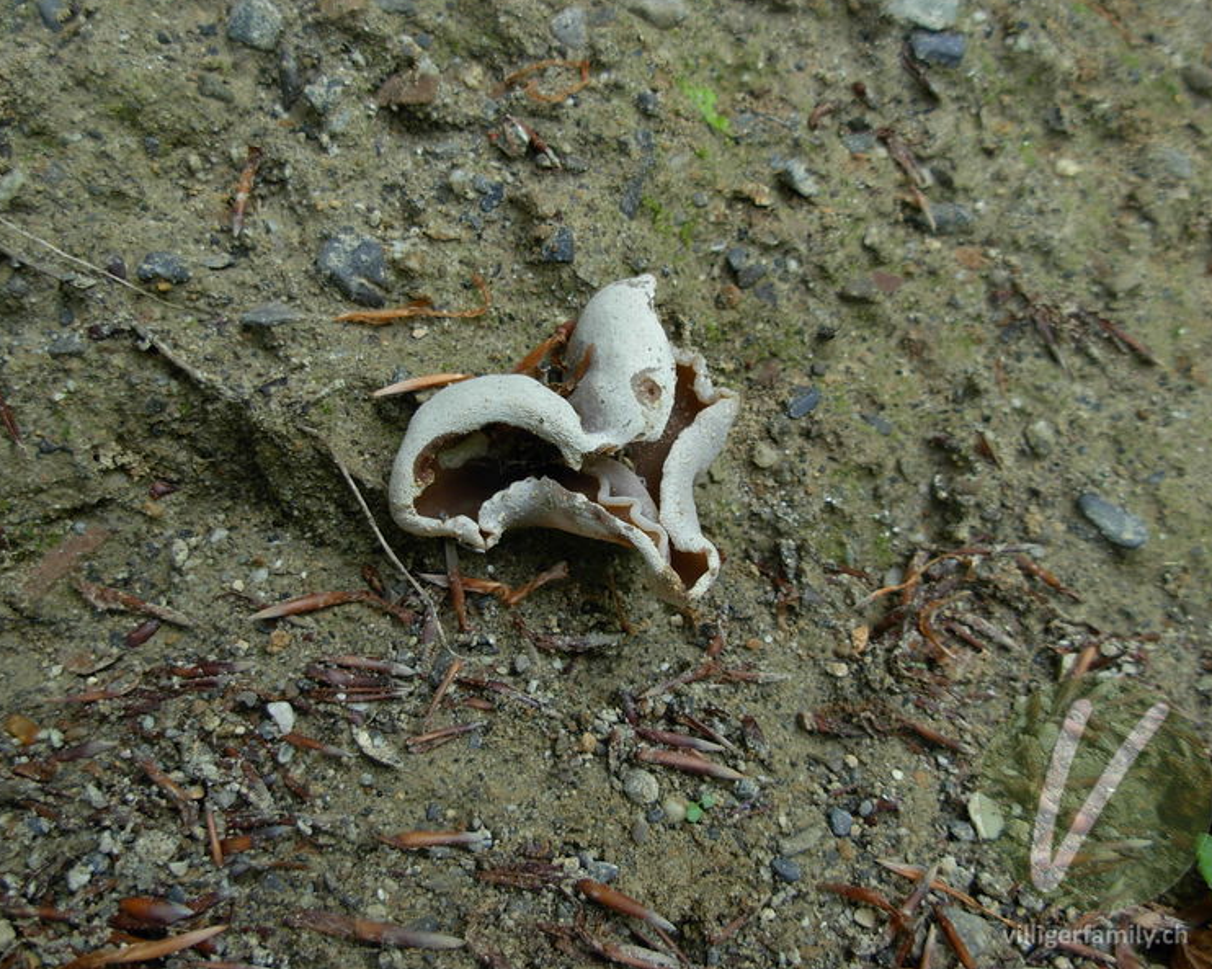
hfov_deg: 45.8
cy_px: 480
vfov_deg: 37.3
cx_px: 590
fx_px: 1434
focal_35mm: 40
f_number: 2.9
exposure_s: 1/82.9
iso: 79
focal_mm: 6.3
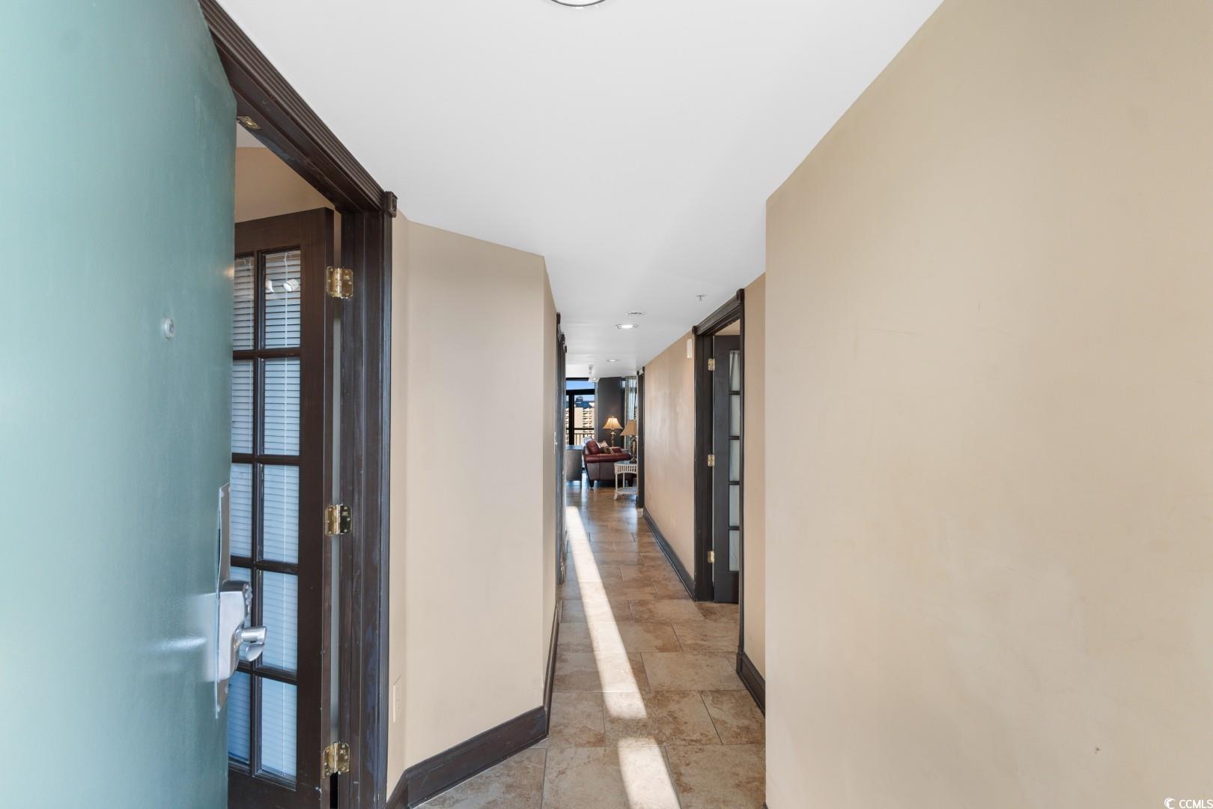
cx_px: 606
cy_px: 404
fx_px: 539
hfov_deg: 96.7
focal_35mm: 16
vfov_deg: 73.7
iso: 100
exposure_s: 1/10
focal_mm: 11
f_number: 4.8
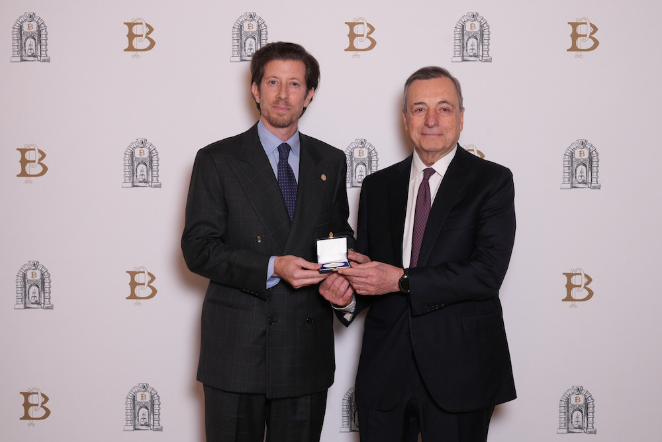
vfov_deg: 22.3
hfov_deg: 32.9
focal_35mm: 61
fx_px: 1122
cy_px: 221
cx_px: 331
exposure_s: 1/60
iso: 1250
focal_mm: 61
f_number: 7.1
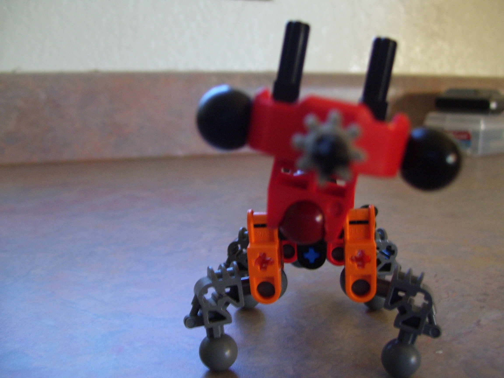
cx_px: 252
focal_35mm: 36
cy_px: 189
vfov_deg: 39.7
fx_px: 524
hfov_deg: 51.4
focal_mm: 6
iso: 160
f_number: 2.7
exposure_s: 1/8
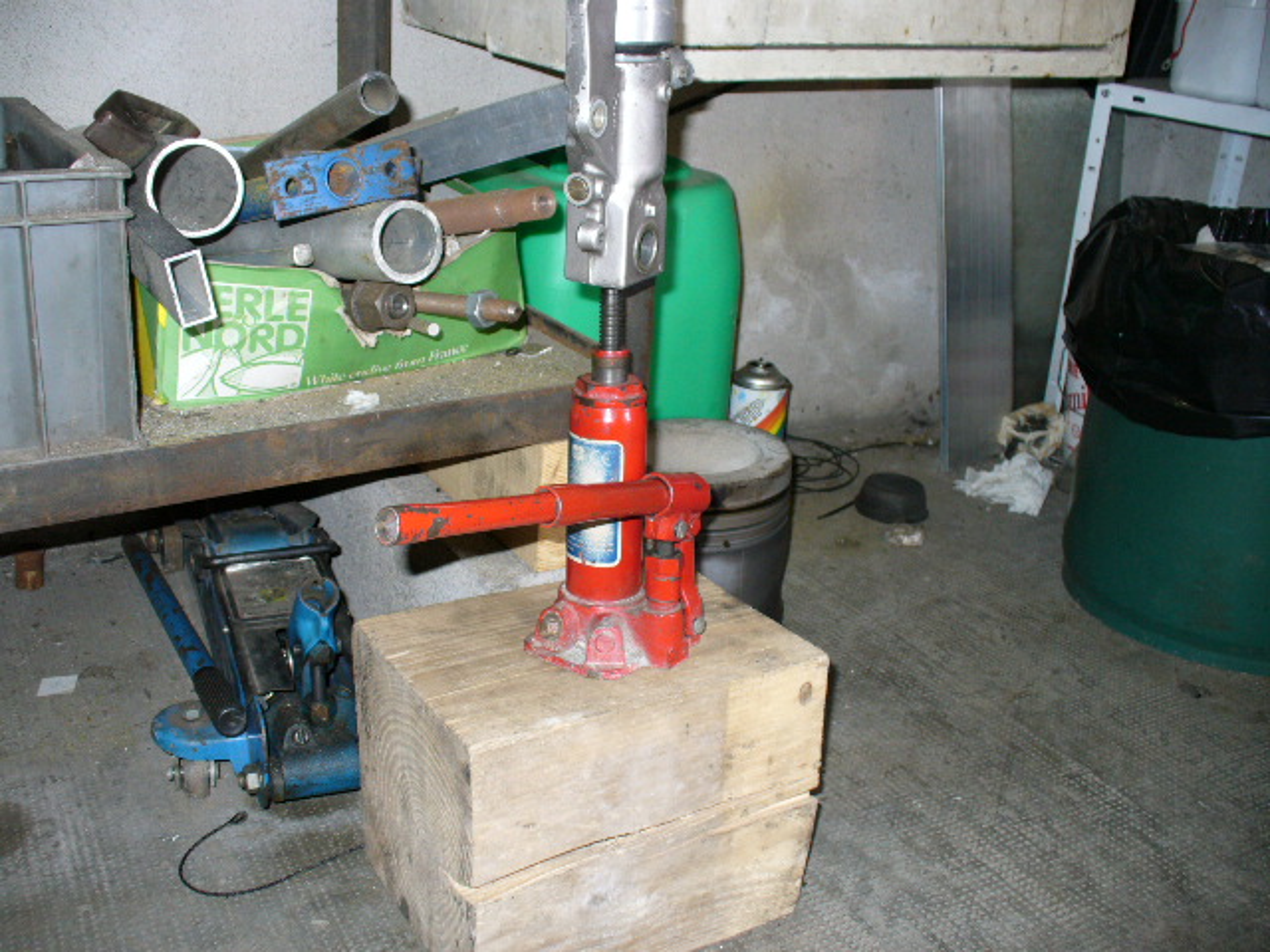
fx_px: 1357
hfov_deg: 50.1
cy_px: 476
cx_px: 635
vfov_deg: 38.7
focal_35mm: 37
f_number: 2.8
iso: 100
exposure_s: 1/30
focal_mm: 6.1
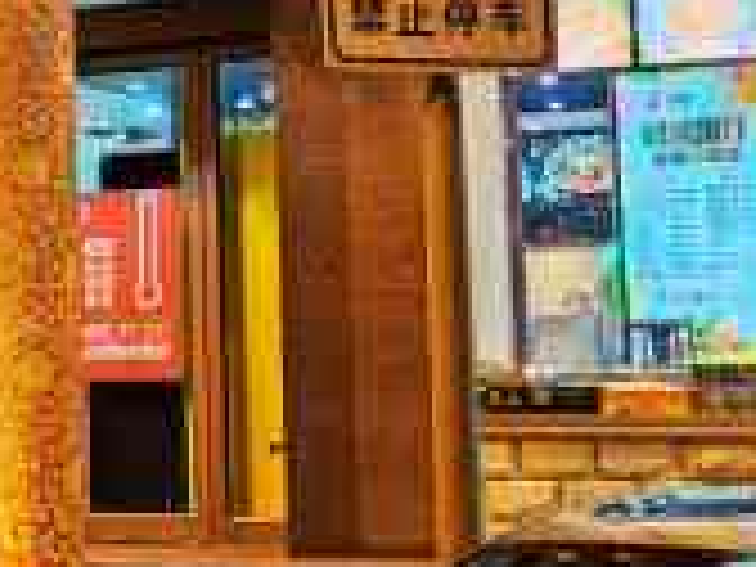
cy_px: -11
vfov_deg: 14.5
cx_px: 81
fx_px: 2184
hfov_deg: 19.3
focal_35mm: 100
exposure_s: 1/17
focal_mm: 6.78
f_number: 1.85
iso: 373
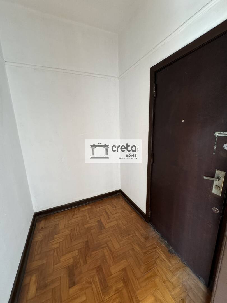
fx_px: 122
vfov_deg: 102.1
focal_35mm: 14
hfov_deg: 85.7
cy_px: 152
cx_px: 114
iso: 320
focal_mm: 2.22
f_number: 2.2
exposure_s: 1/66
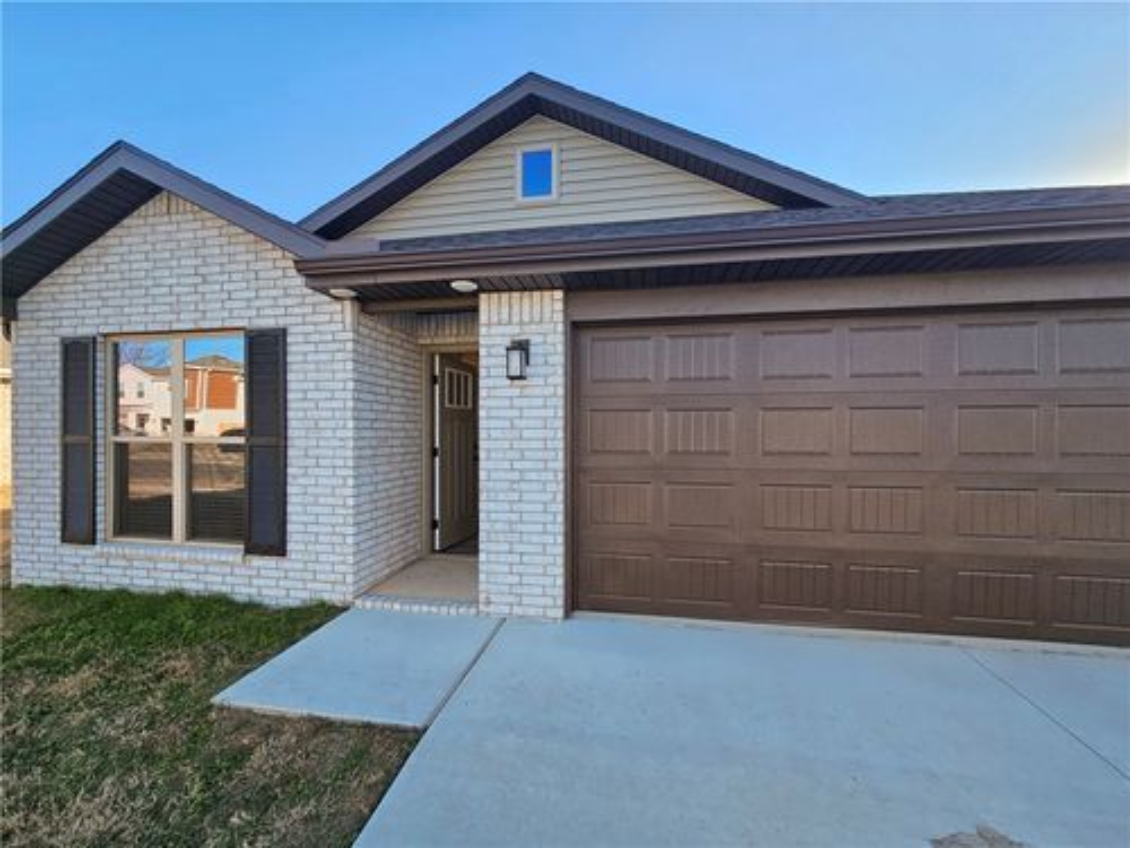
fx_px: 424
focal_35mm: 13
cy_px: 424
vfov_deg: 89.9
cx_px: 565
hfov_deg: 106.2
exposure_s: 1/827
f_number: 2.2
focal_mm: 2.2
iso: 64
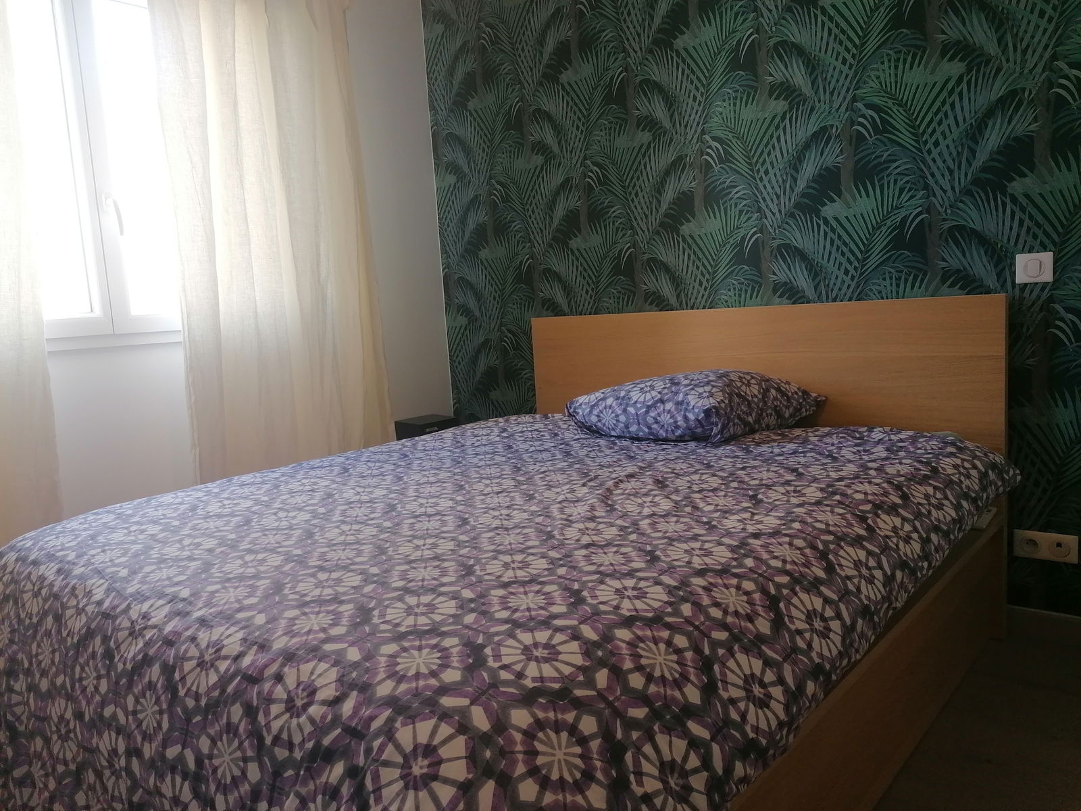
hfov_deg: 65.3
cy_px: 406
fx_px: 843
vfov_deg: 51.4
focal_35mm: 27
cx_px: 540
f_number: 1.8
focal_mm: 4.75
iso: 80
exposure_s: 1/60
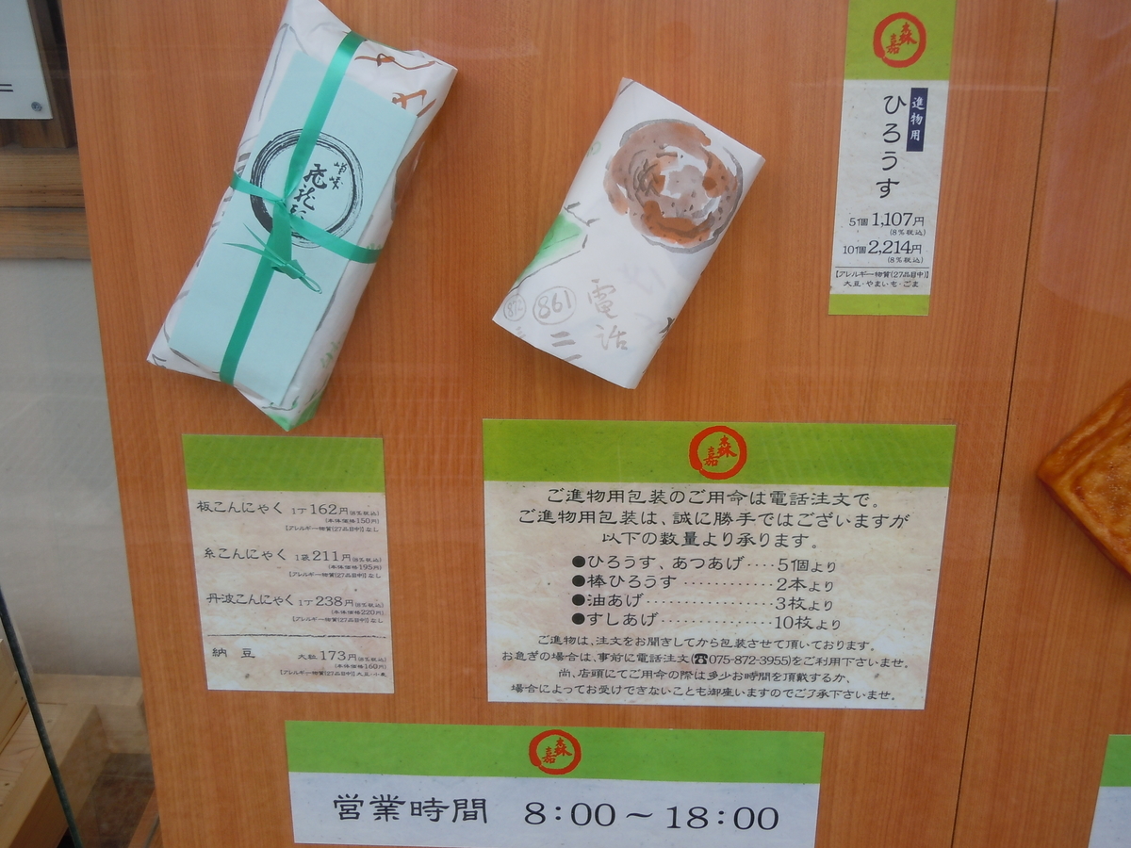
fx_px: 1078
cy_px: 424
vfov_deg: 42.9
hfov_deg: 55.4
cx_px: 566
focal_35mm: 33
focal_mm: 5.9
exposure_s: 1/320
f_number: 4
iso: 100
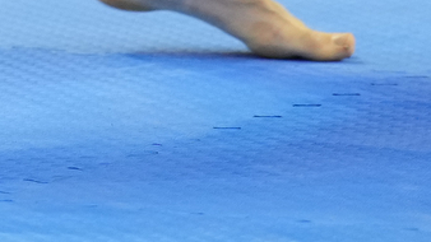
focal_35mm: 891
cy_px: -791
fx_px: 10181
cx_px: 108
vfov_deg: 1.4
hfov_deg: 2.4
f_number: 2.8
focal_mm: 115
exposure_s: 1/500
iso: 2000
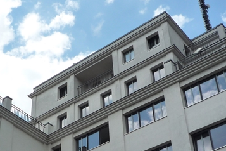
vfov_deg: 19.3
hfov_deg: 28.6
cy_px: 119
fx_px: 439
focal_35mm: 70
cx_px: 66
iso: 160
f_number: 4.5
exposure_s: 1/800
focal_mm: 5.3
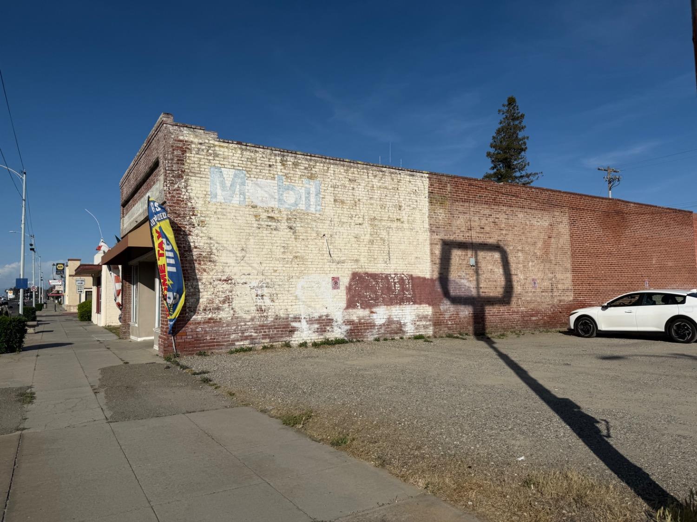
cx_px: 348
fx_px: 483
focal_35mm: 24
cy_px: 261
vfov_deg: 56.8
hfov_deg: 71.6
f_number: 1.78
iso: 80
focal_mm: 6.76
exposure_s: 1/10309
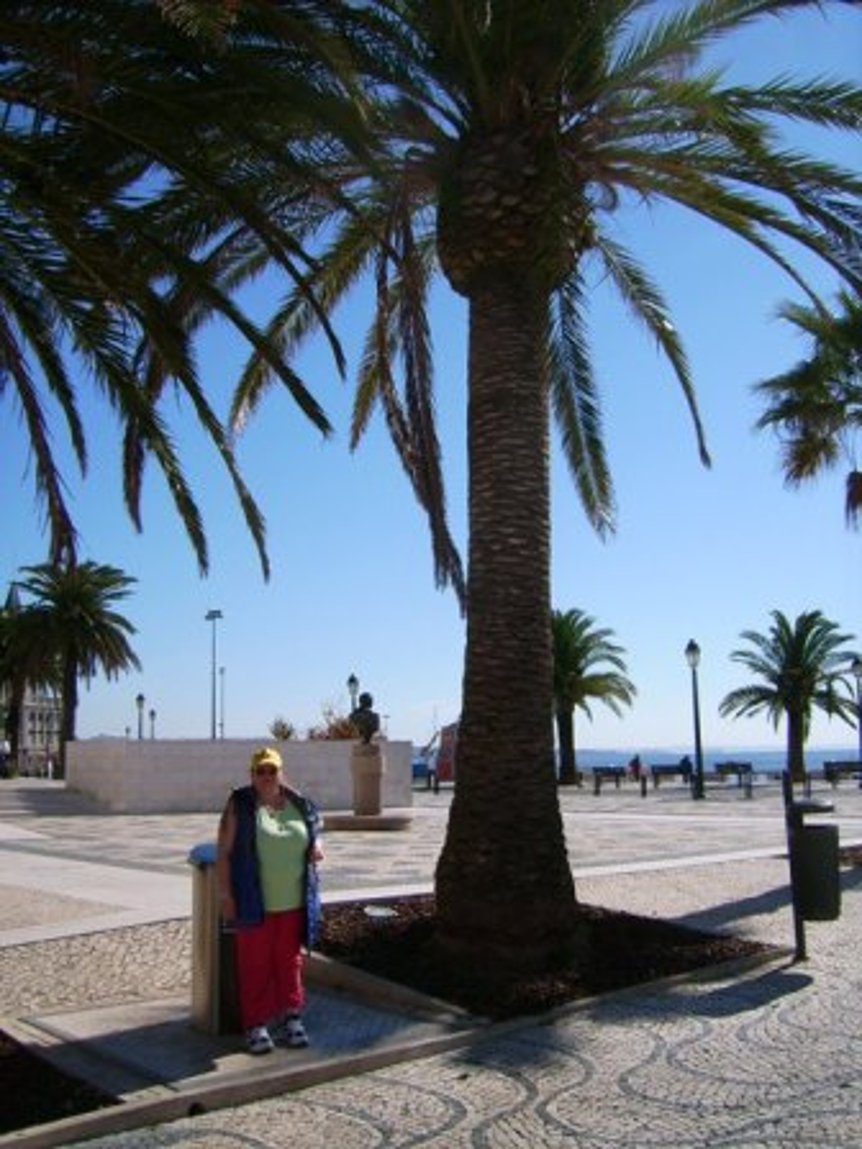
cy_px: 574
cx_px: 431
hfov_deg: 40.7
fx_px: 1162
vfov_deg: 52.6
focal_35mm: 35
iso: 50
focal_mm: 5.95
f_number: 5.8
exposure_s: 1/594
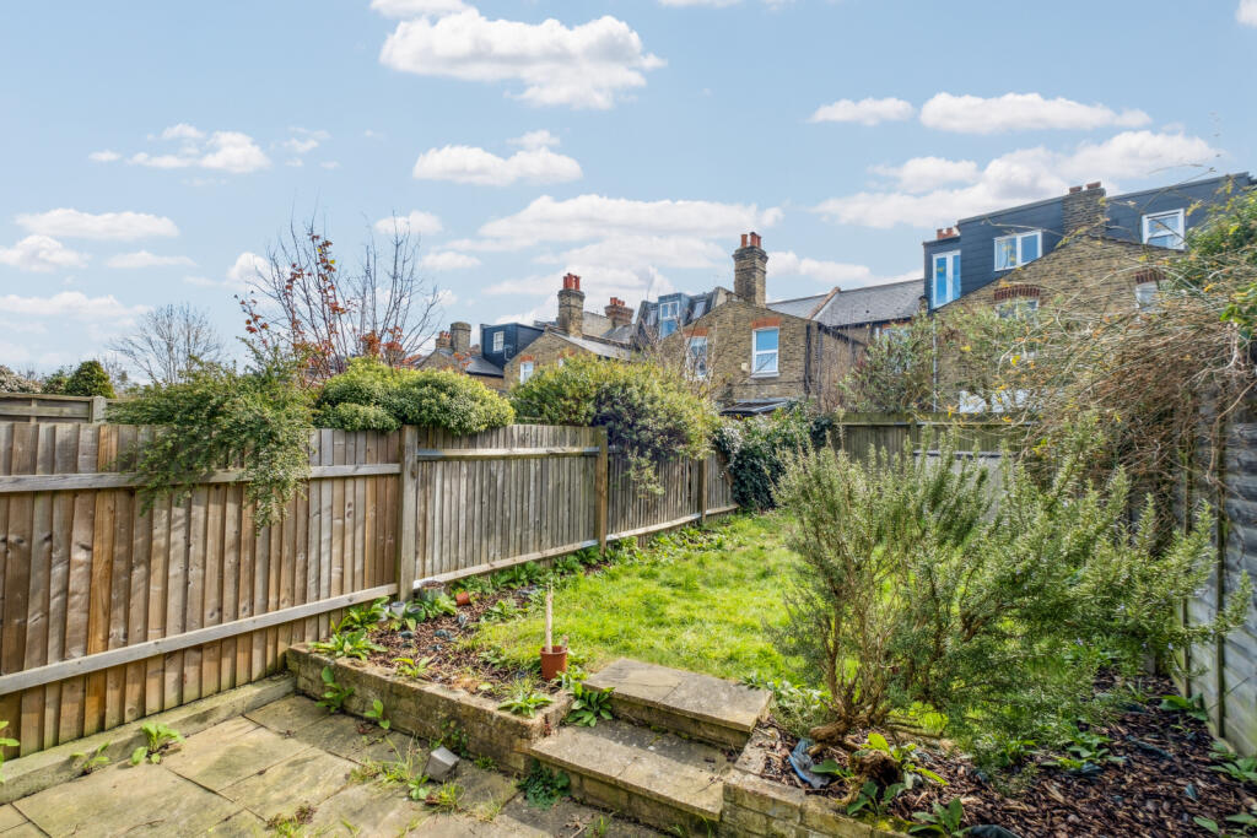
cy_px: 419
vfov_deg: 77.3
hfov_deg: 100.4
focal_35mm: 15
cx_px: 628
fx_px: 524
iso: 640
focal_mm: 10
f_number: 8
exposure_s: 1/640
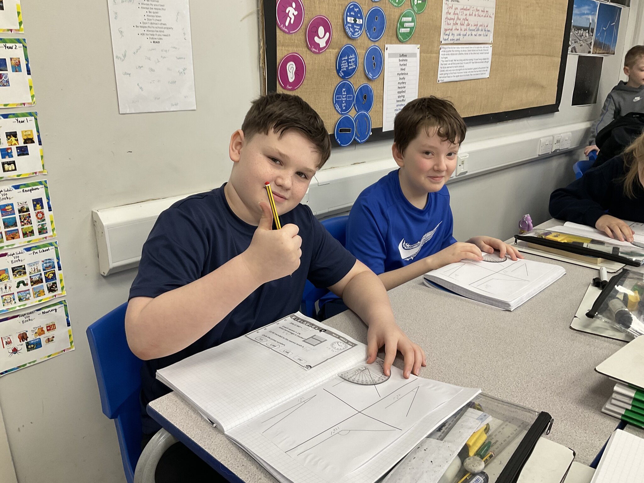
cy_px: 242
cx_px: 322
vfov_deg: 48.2
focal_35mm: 29
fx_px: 540
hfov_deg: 61.7
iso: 40
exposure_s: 1/50
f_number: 1.8
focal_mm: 3
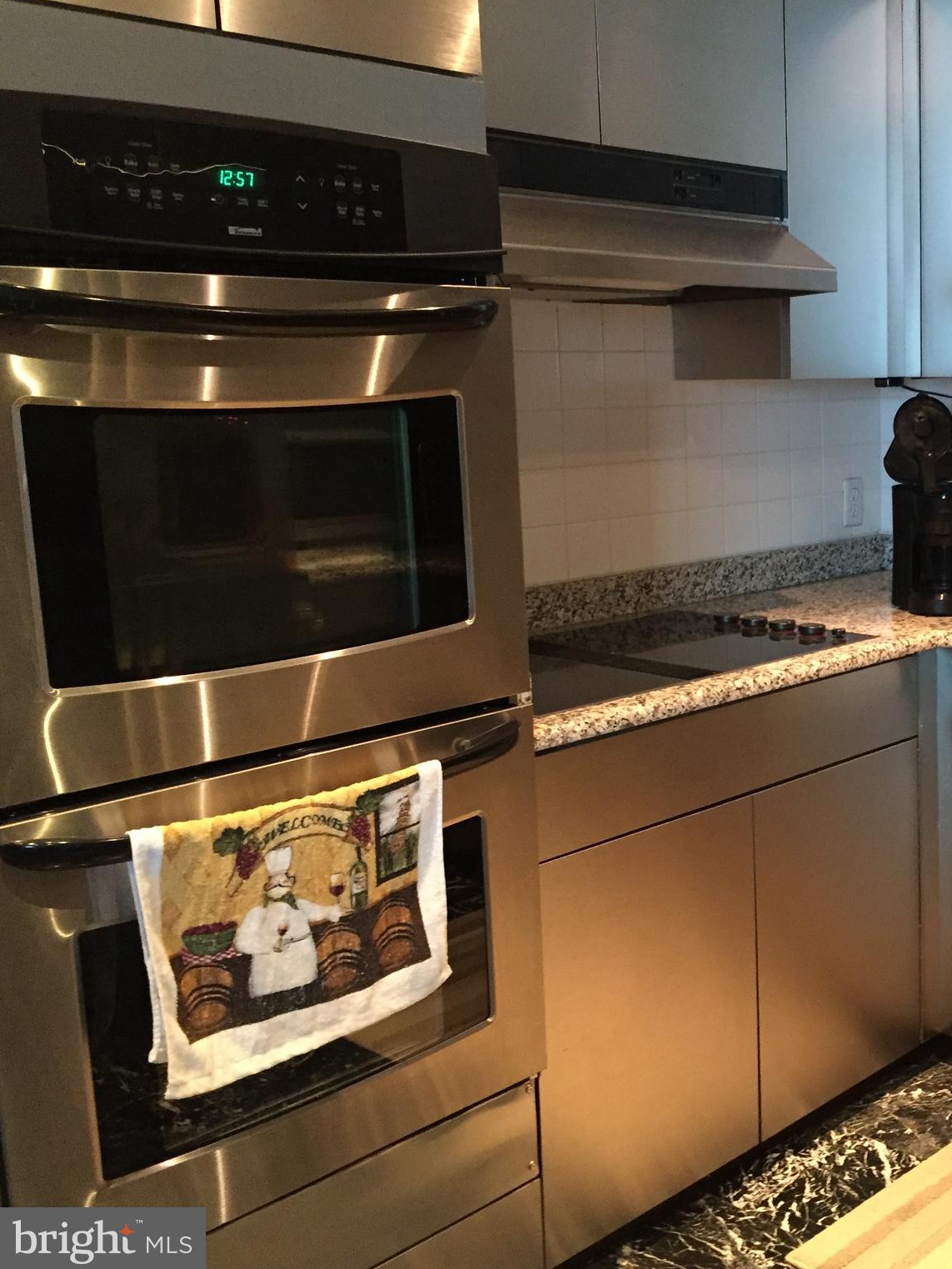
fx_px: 1430
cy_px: 636
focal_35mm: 39
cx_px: 851
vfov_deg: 47.9
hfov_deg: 34.8
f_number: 2.2
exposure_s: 1/17
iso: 250
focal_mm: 4.15
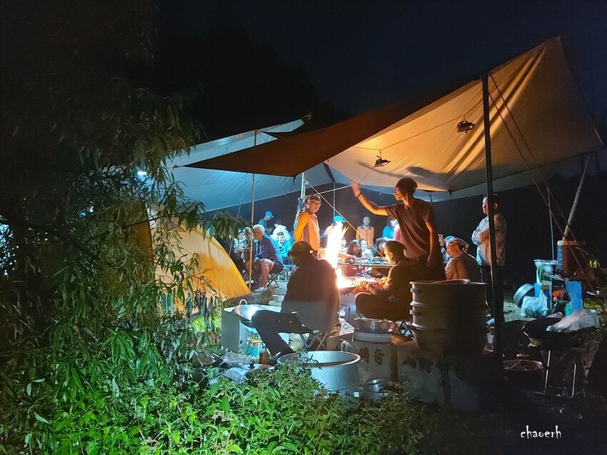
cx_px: 304
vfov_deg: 56.8
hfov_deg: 71.6
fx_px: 421
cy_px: 228
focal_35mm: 24
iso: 2000
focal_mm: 5.23
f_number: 1.8
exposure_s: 1/15
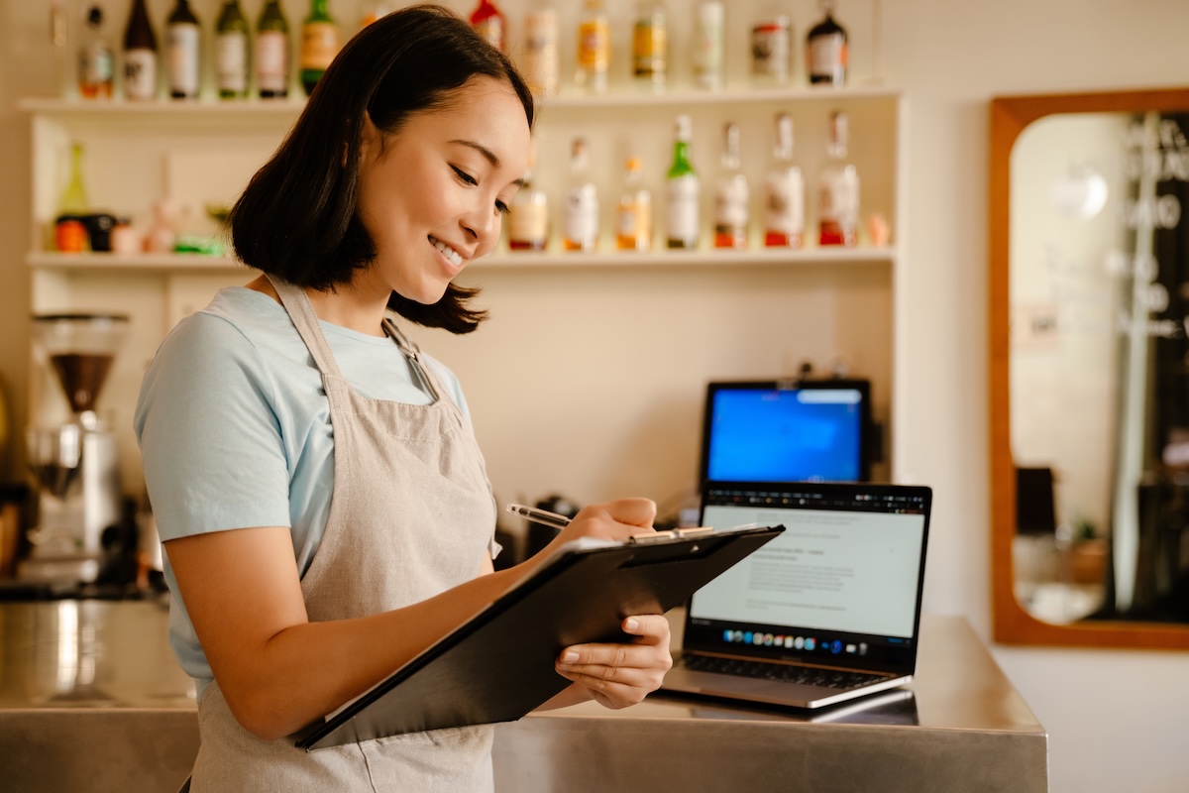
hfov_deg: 39.6
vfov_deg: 27.0
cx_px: 594
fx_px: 1651
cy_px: 396
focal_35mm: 50
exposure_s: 1/160
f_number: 2.8
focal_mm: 50
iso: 1250
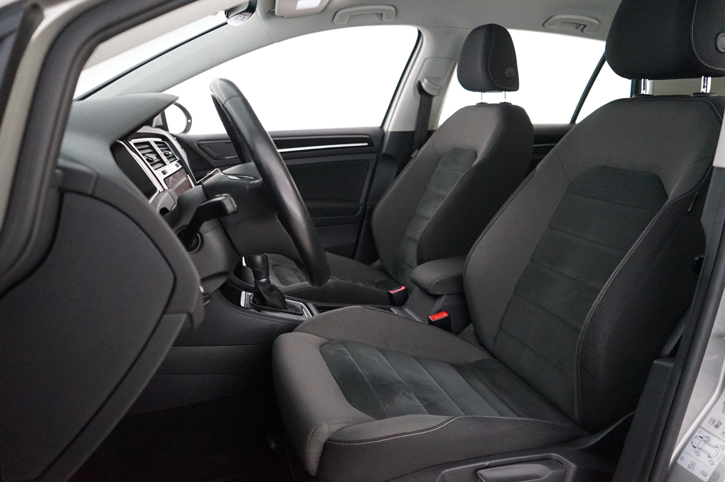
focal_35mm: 28
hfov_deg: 65.5
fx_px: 563
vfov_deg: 46.3
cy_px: 241
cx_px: 362
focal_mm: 28
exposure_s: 1/60
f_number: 3.5
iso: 6400
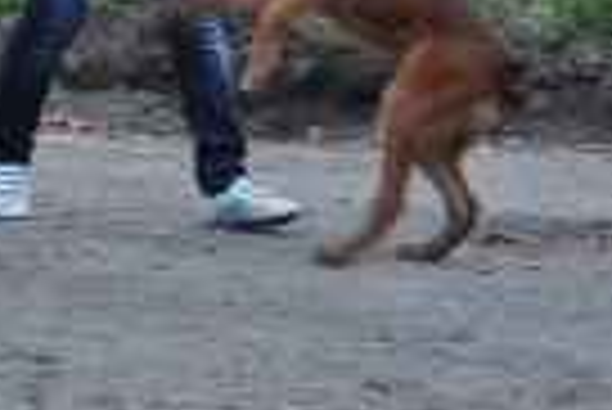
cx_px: 90
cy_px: -45
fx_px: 3216
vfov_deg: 7.2
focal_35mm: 189
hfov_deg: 10.8
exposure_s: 1/60
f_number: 4.8
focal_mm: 32
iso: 640
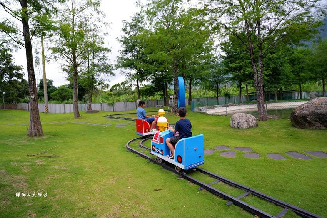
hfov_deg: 84.0
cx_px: 164
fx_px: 182
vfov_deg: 61.9
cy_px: 109
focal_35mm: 20
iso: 160
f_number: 2.8
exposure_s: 1/50
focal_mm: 20
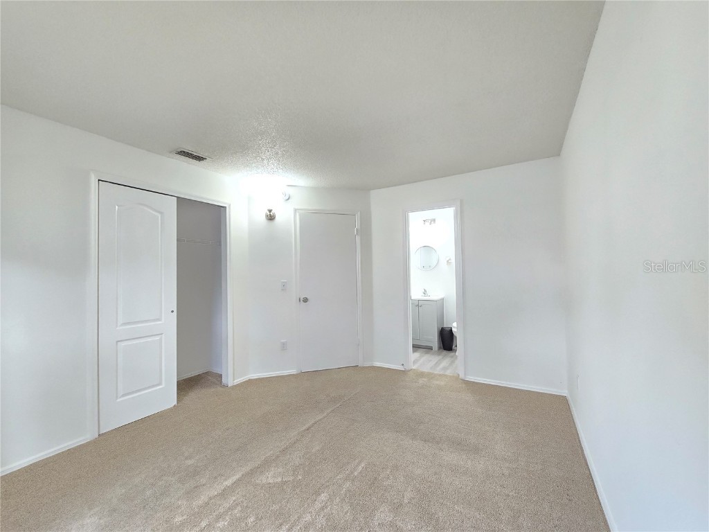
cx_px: 354
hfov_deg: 106.2
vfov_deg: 89.9
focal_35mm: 13
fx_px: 266
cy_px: 266
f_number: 2.2
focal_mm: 2.2
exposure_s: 1/60
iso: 640
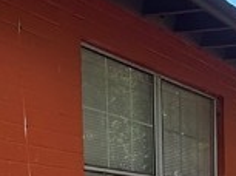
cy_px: 283
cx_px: 270
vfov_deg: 14.4
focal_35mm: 94
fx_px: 639
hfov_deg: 19.9
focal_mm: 2.22
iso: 64
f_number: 2.2
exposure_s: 1/145
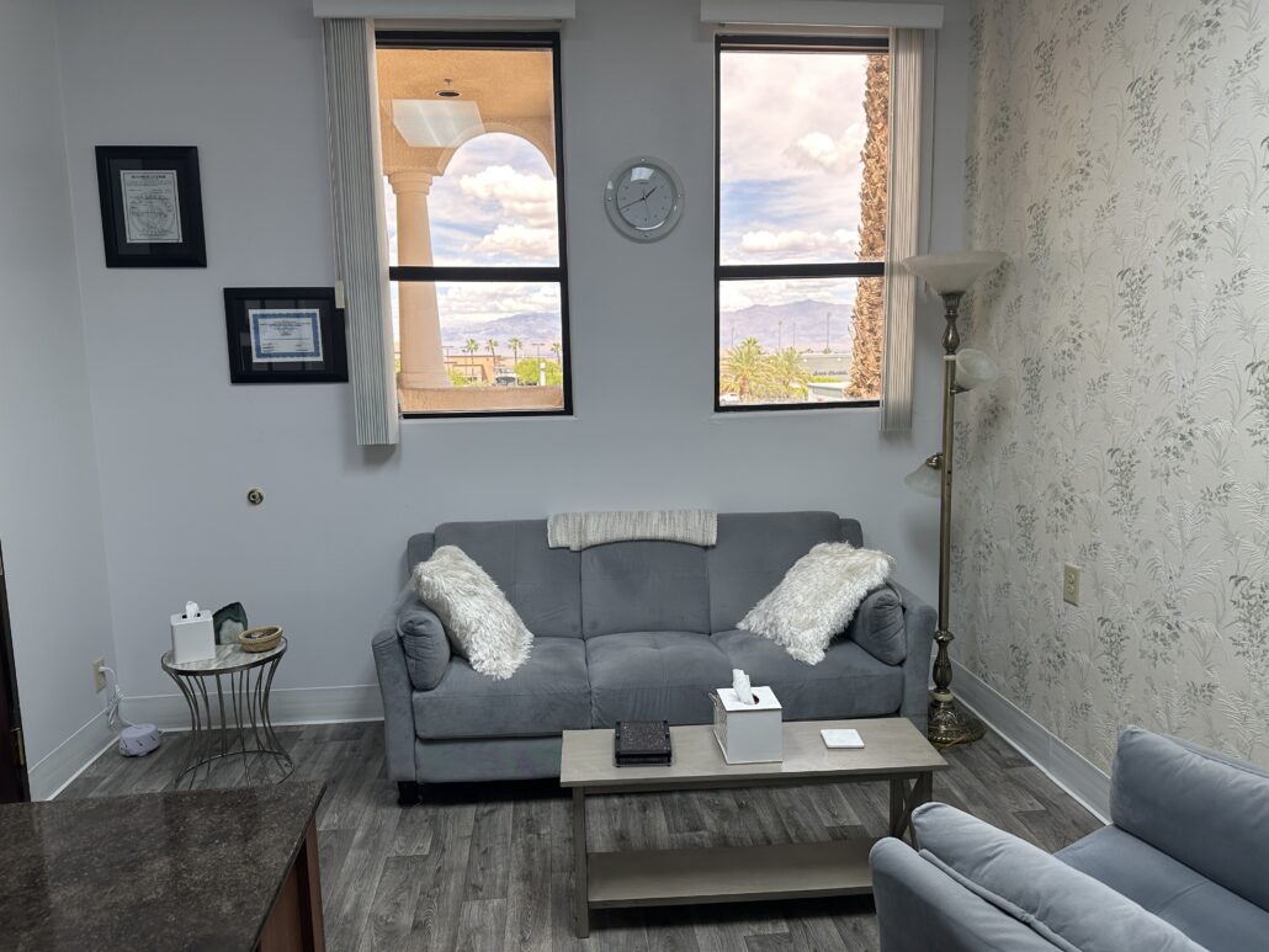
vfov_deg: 56.8
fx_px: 880
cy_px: 476
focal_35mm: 24
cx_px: 634
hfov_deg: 71.6
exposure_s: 1/154
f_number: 1.78
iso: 100
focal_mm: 6.86
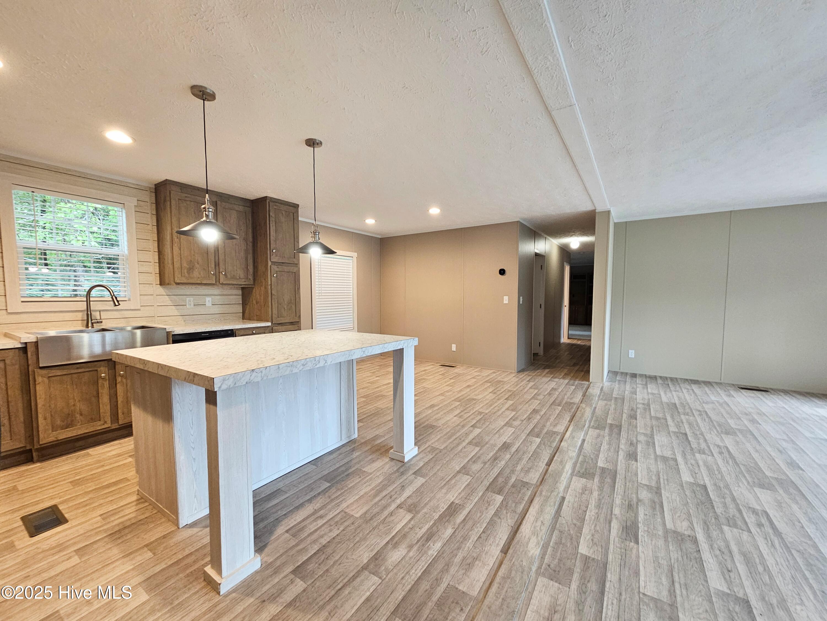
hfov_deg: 106.2
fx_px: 311
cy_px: 310
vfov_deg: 89.9
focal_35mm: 13
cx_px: 414
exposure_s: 1/60
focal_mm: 2.2
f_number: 2.2
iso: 200
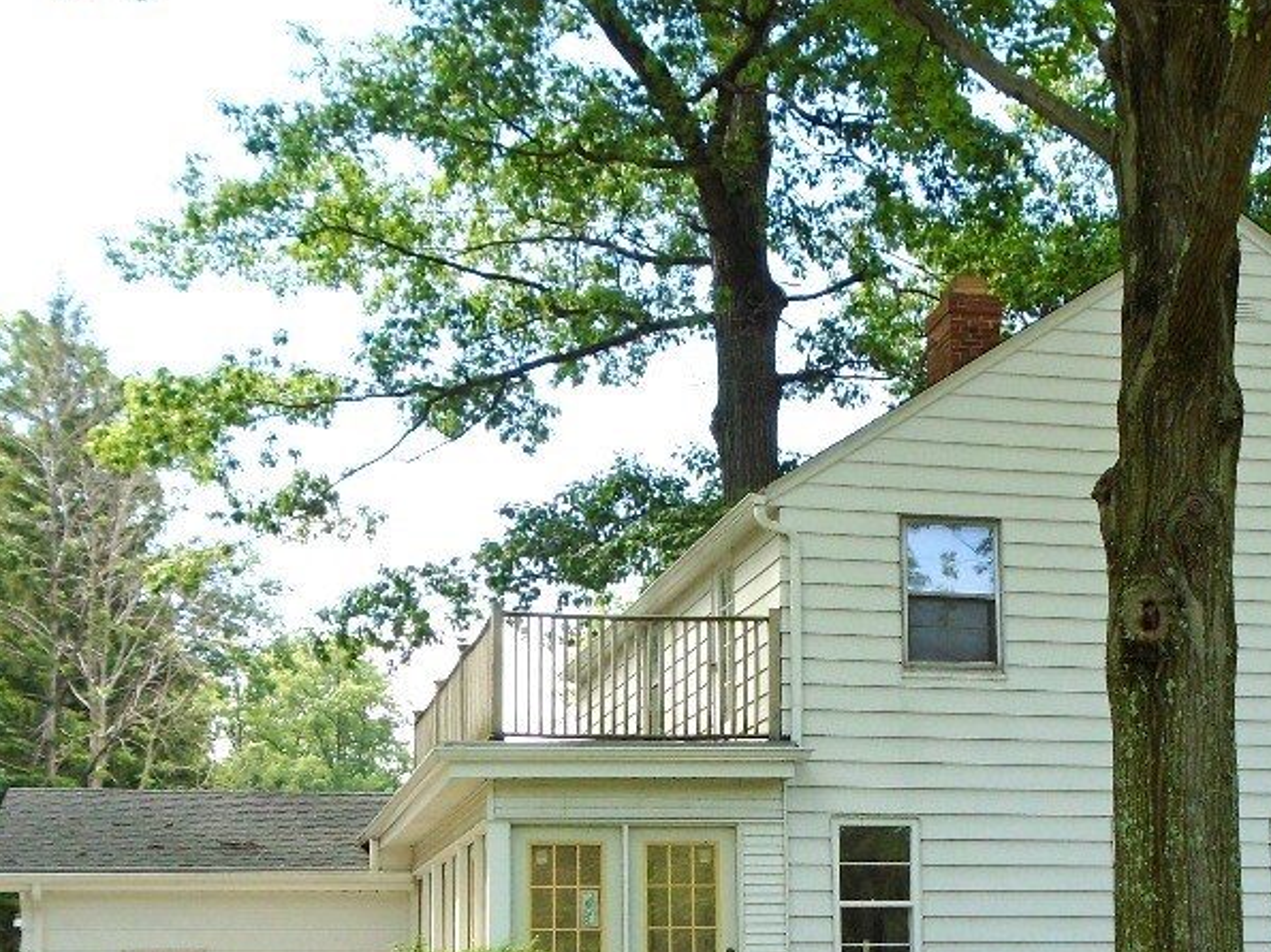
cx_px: 818
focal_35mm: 62
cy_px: 702
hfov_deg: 31.0
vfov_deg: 23.4
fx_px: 2276
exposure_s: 1/250
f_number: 3.8
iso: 100
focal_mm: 6.4
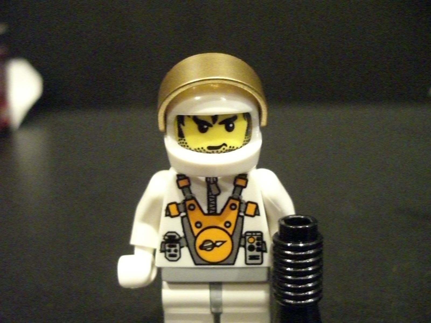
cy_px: 162
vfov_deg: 37.7
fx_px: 473
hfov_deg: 49.0
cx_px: 216
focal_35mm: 38
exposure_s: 1/13
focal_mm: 6.3
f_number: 3.1
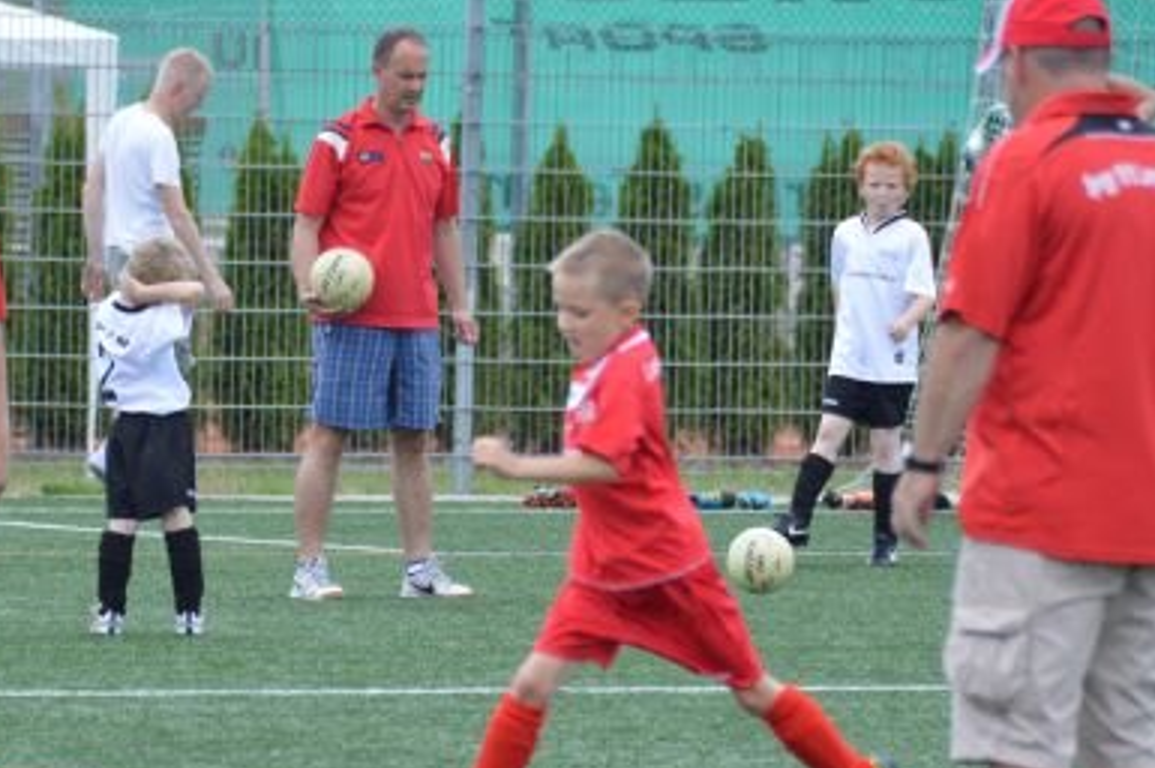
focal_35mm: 467
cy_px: 572
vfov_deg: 2.9
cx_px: 426
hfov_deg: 4.4
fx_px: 14970
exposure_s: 1/800
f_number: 5.6
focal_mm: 200
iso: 400
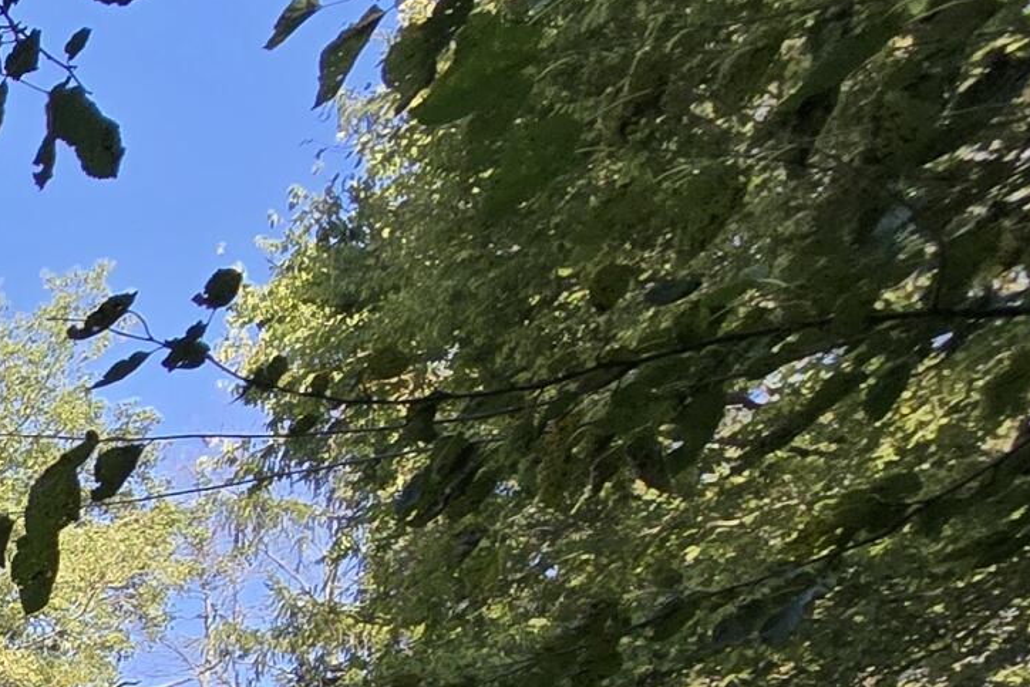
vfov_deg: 18.8
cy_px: 1229
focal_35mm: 56
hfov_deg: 19.1
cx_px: -1058
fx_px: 1602
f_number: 2.2
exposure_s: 1/572
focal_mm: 2.2
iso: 50
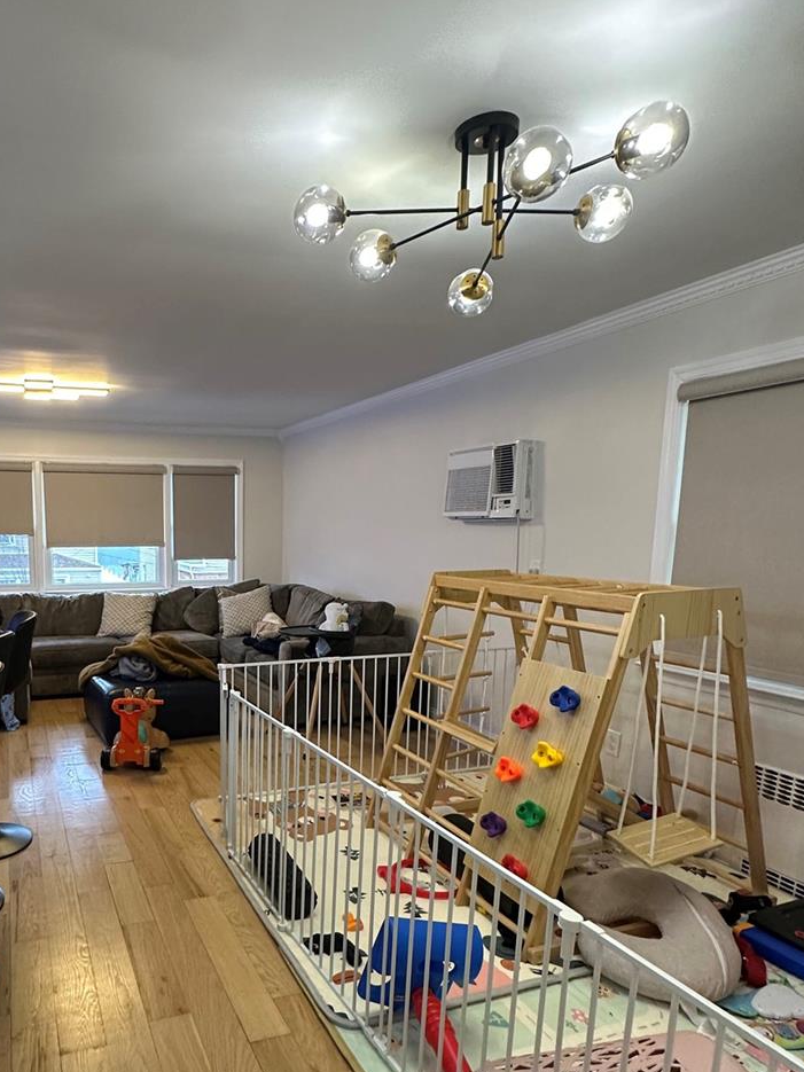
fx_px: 712
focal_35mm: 23
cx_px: 226
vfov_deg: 73.2
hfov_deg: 56.7
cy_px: 639
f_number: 2.2
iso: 250
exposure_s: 1/60
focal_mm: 2.22
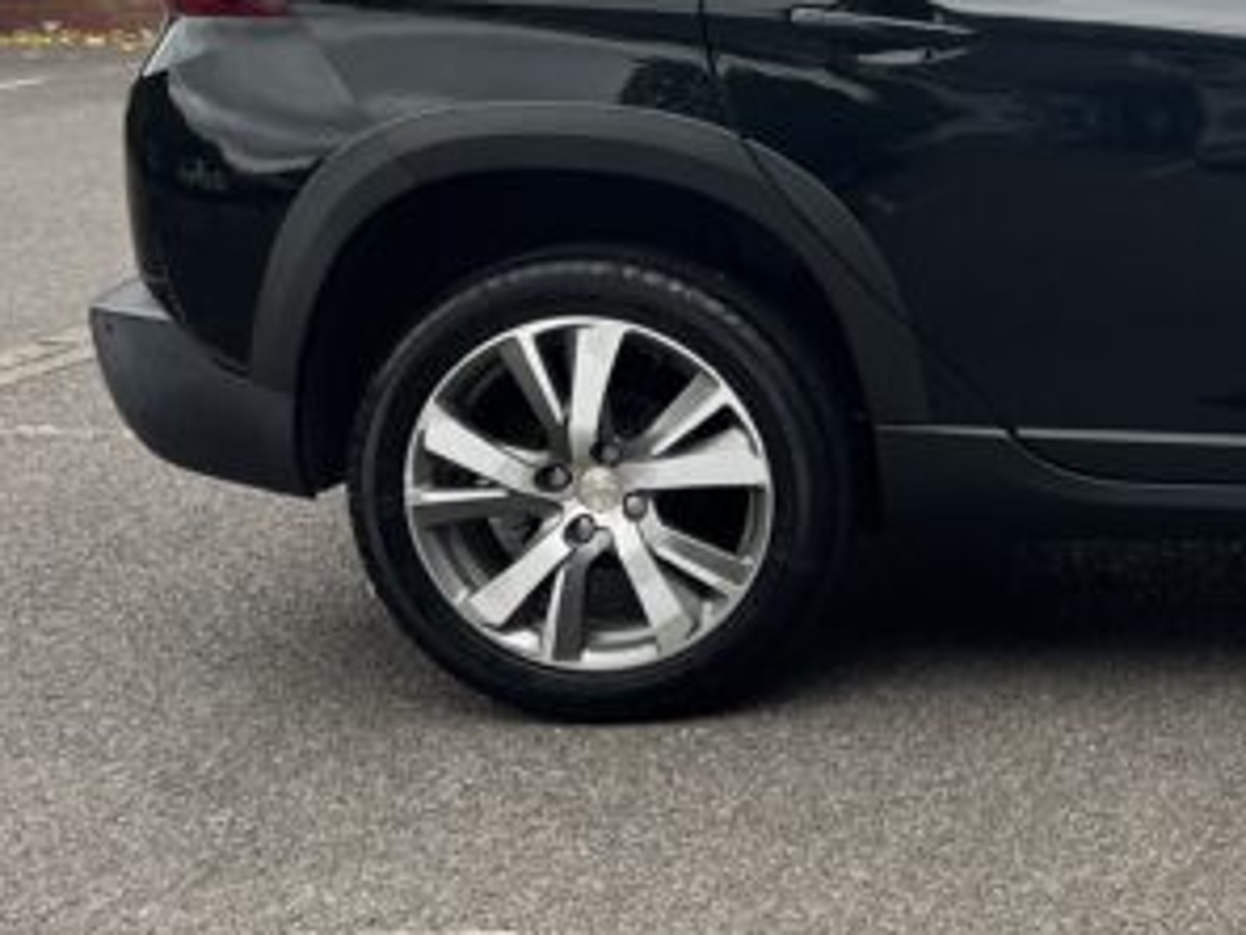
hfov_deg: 24.9
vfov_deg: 20.9
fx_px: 2520
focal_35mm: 70
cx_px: 1524
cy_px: 301
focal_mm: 5.1
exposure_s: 1/592
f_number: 1.6
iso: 50
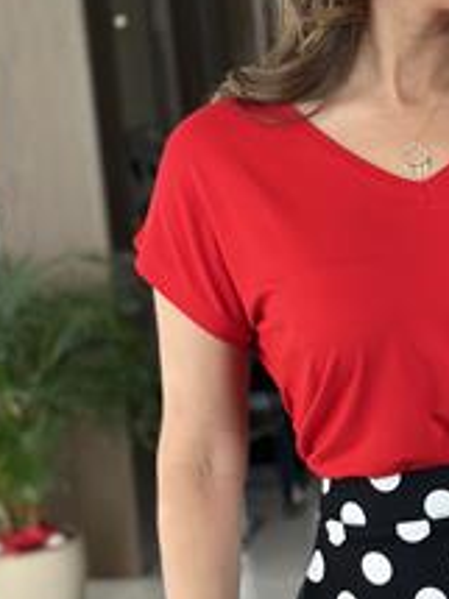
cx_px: 455
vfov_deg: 17.4
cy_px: 312
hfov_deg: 12.9
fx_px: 1956
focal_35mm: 113
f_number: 1.78
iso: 125
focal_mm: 6.86
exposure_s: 1/61
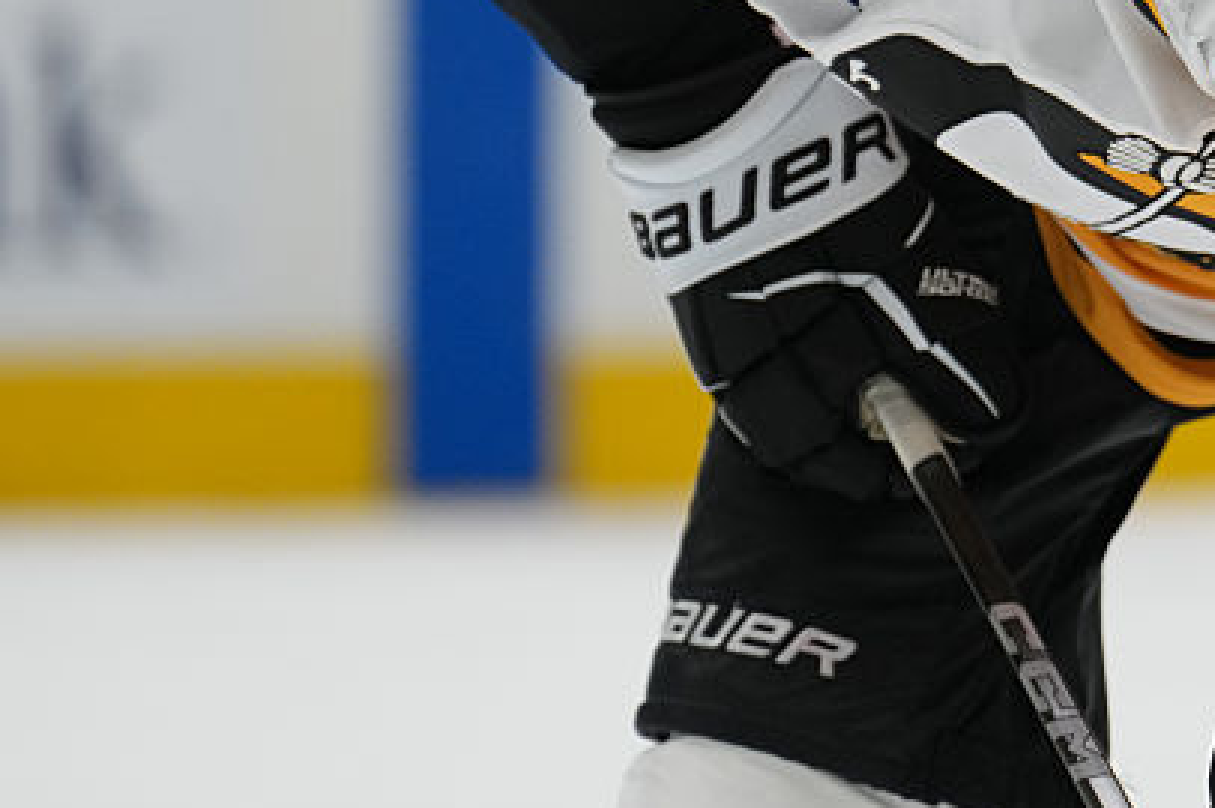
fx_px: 23841
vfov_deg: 1.9
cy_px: 4
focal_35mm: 707
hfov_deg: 2.9
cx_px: 1173
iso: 2000
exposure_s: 1/1250
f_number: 4
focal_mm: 280
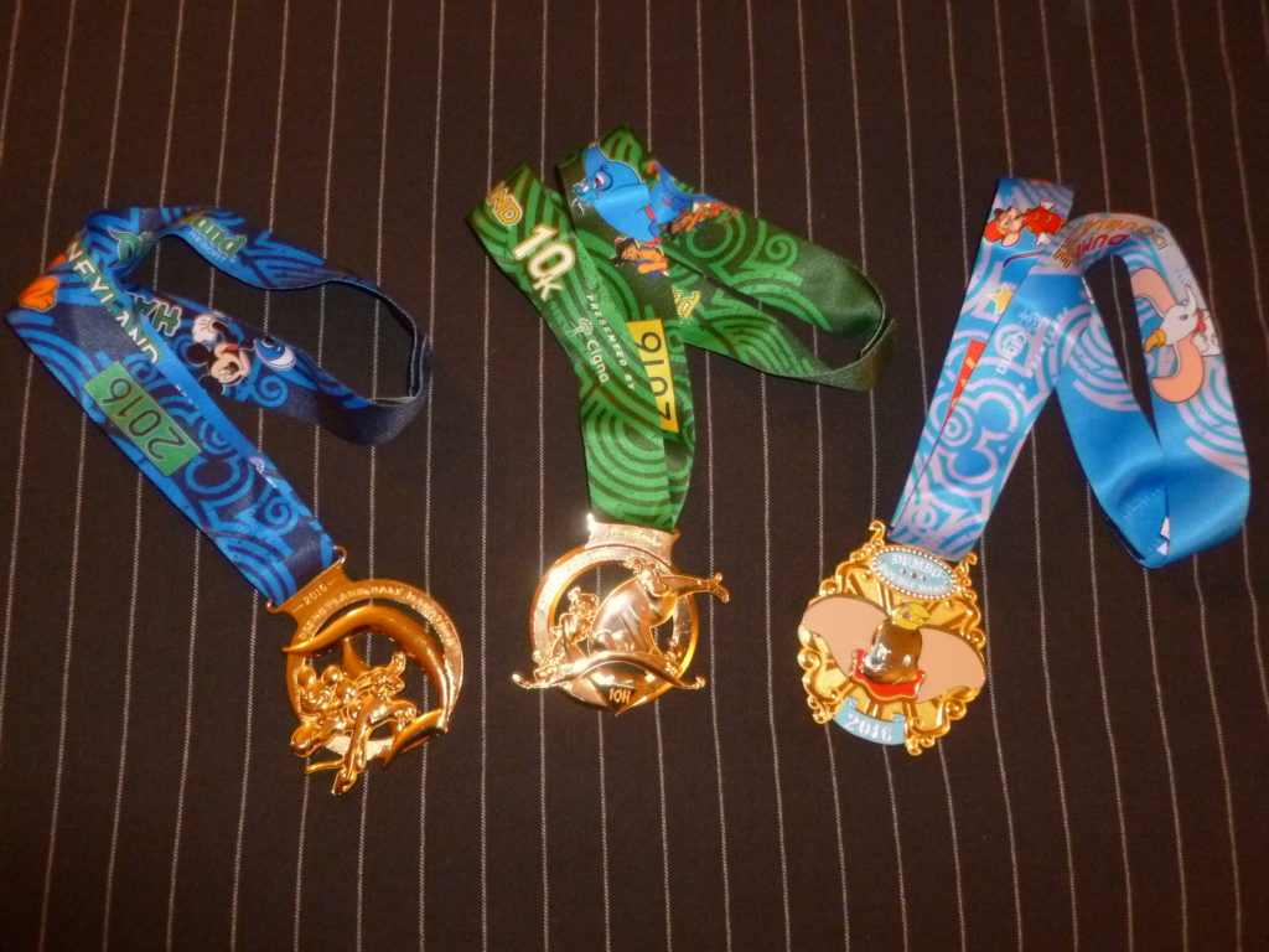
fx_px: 1026
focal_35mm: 28
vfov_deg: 49.7
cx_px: 634
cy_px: 476
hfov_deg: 63.4
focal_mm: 5
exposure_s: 1/8
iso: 400
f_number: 3.3
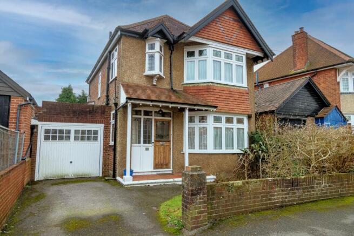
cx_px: 177
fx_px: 236
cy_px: 118
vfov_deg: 53.2
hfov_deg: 73.7
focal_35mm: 24
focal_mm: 16
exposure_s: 1/500
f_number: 8
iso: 400
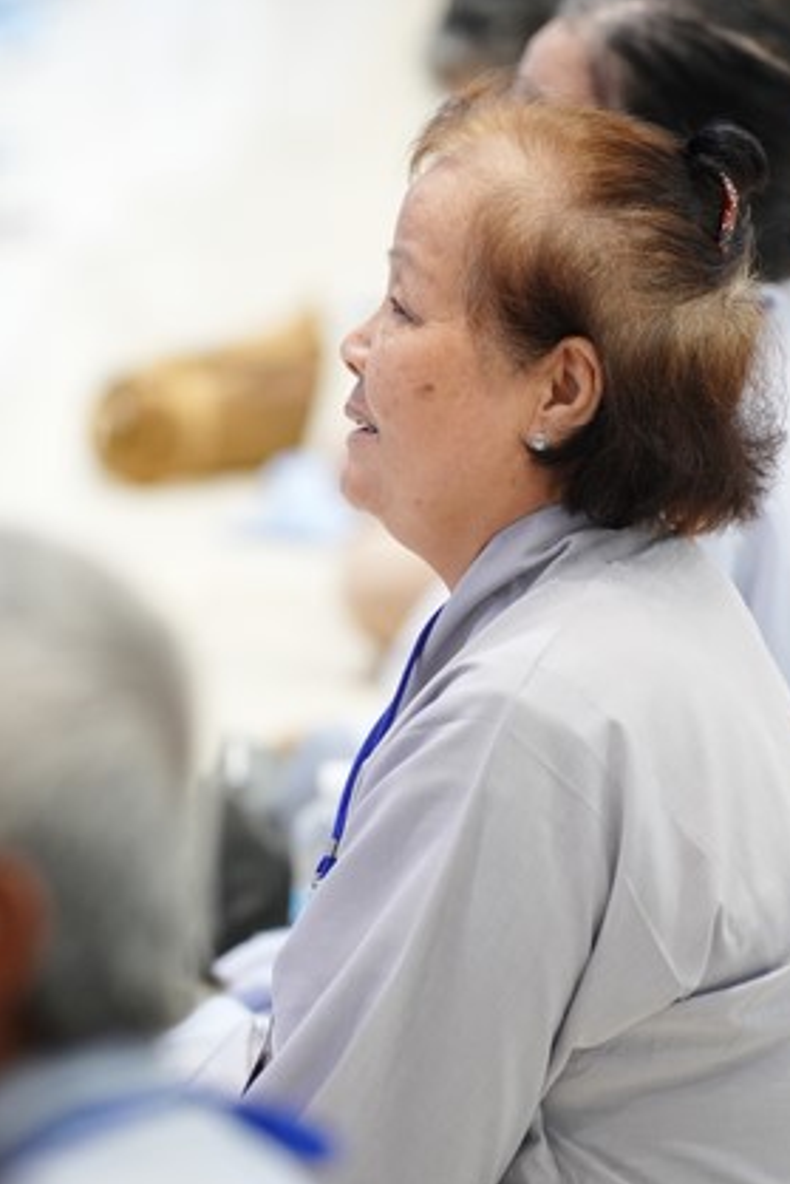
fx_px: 7663
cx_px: 403
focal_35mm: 233
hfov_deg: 5.9
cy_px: 530
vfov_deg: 8.8
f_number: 2.8
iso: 3200
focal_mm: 150
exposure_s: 1/125
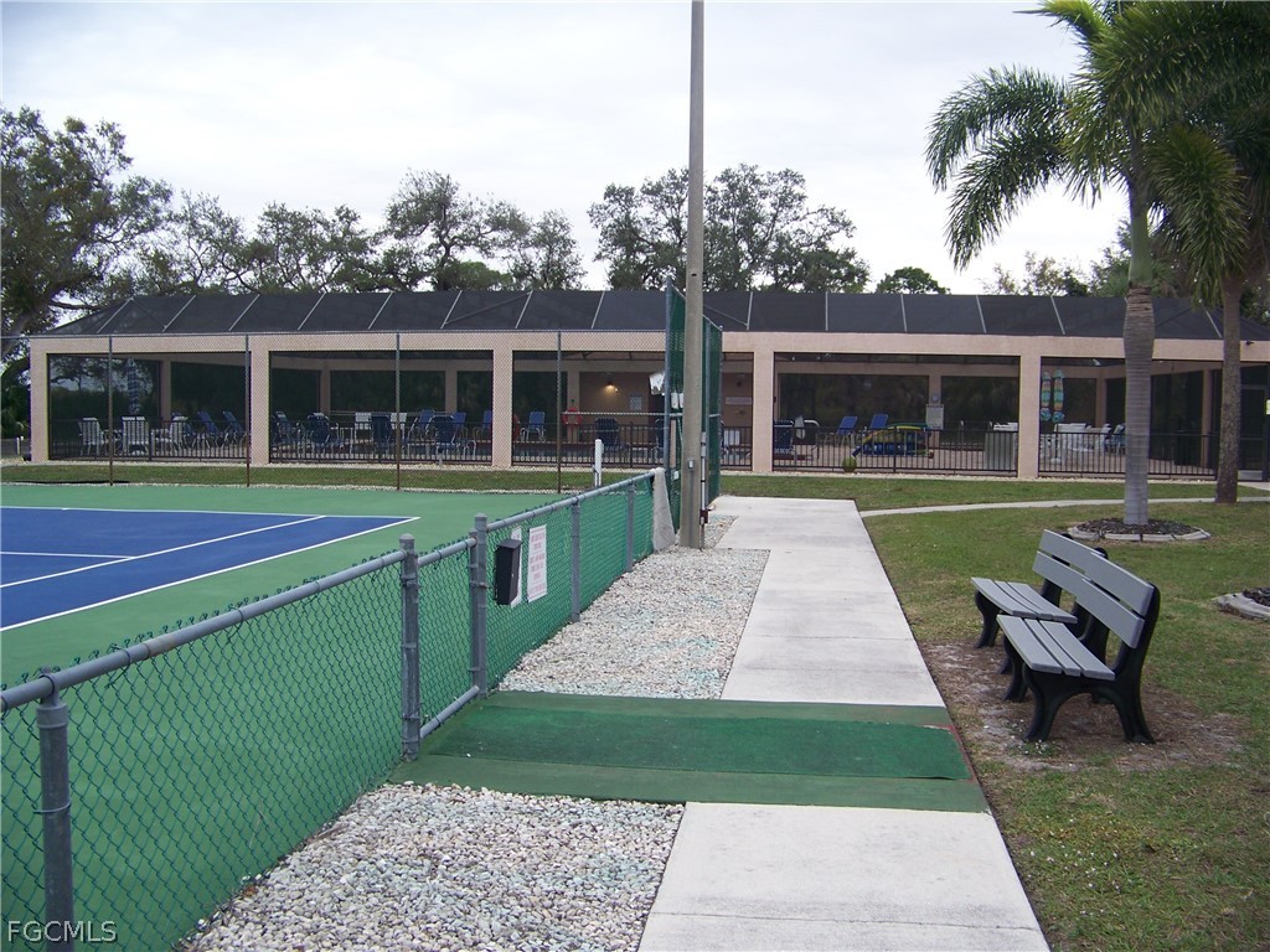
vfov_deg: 39.7
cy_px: 476
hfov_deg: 51.4
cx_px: 635
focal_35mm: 36
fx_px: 1321
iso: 64
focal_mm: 5.85
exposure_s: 1/80
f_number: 2.8
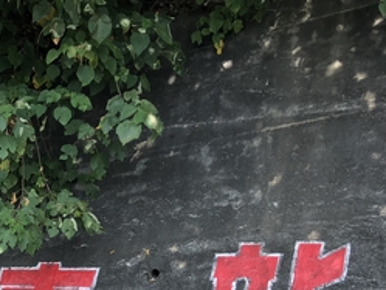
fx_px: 803
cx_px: -22
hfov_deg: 25.4
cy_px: 330
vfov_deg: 19.5
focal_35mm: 72
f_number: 1.8
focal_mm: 3.99
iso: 20
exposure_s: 1/467
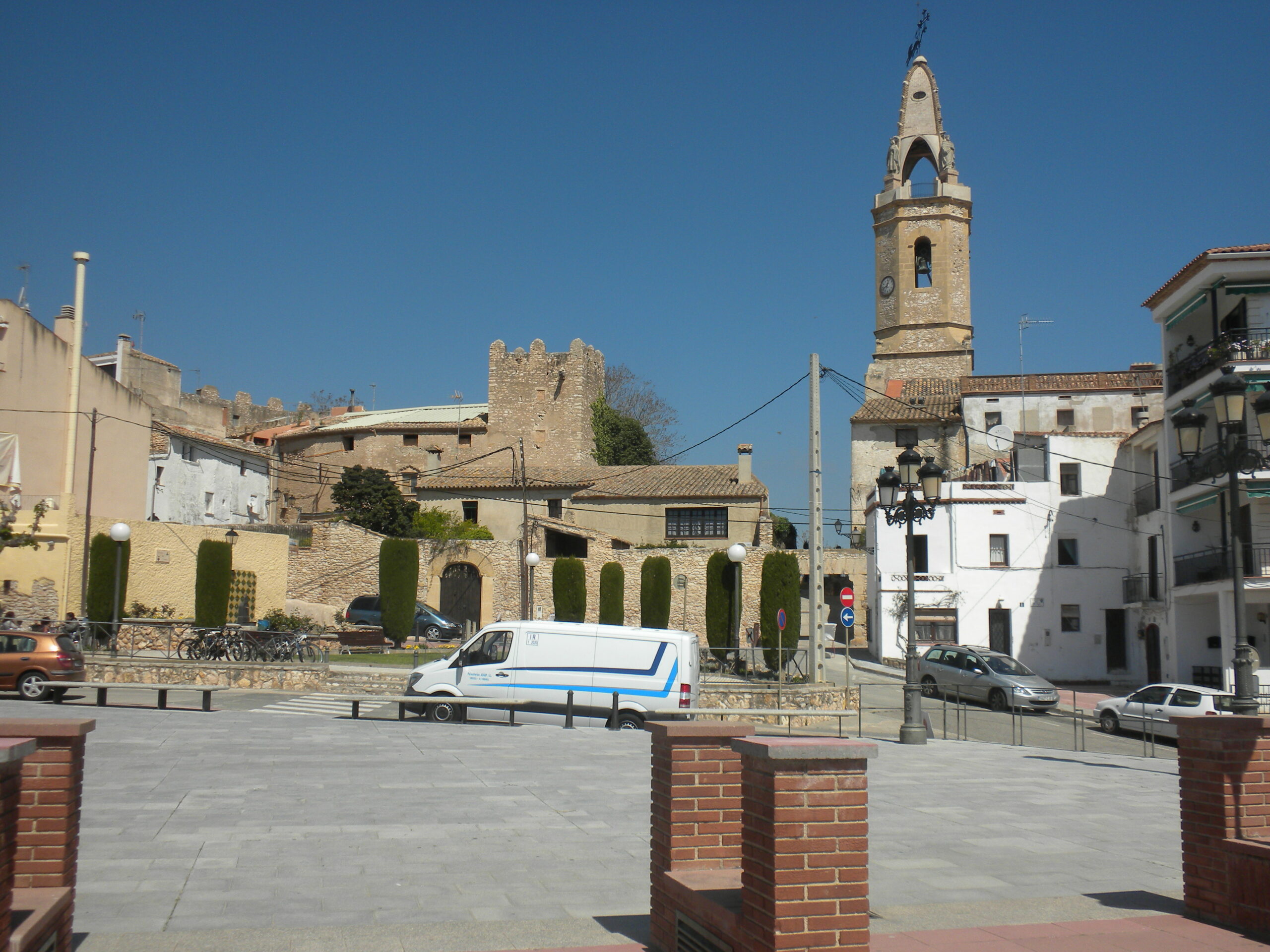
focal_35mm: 37
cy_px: 476
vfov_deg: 38.7
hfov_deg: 50.1
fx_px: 1357
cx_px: 635
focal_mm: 6.6
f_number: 10
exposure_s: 1/204
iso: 64
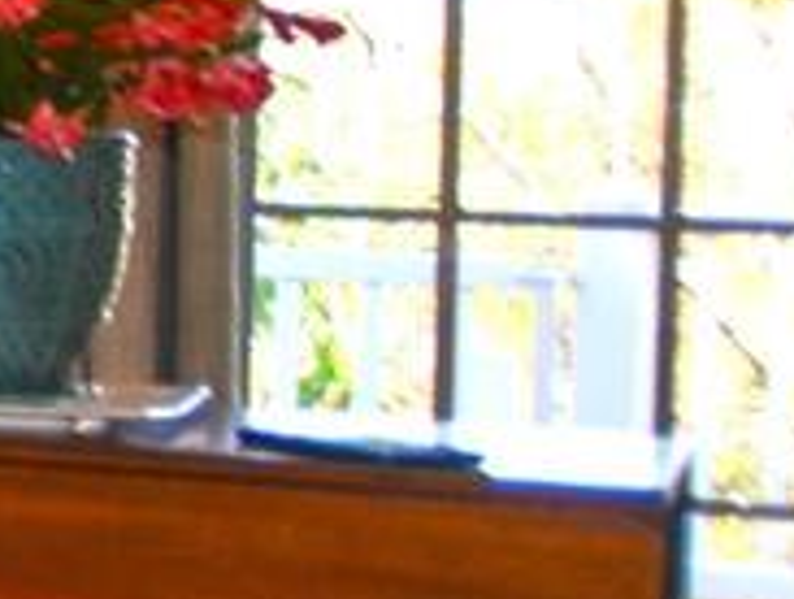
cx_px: -2061
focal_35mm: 113
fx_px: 2597
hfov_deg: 9.3
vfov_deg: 13.0
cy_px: 59
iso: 100
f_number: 3.5
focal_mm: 10
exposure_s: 1/60
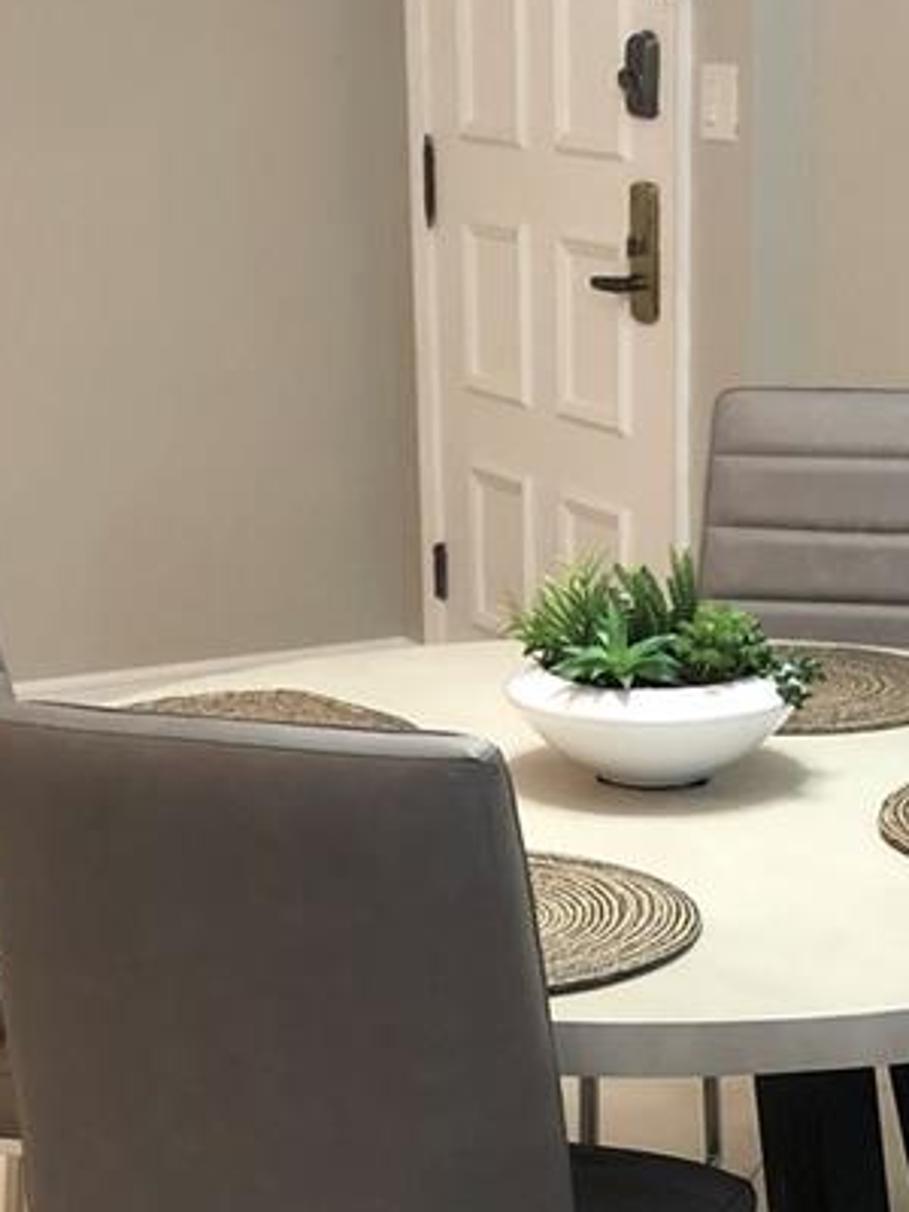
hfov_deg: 17.6
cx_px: 551
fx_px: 2941
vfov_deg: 22.6
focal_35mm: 84
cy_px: 1121
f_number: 1.8
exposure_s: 1/15
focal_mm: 3.99
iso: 80
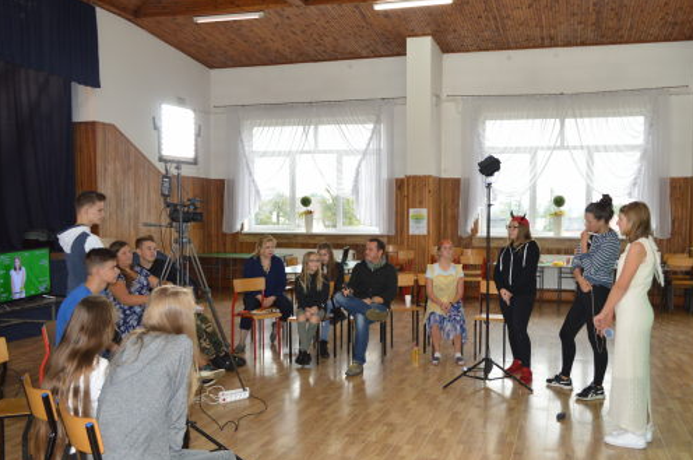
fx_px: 634
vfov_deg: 39.7
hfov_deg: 57.1
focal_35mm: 33
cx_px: 393
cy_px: 266
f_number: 4
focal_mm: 18
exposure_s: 1/60
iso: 400
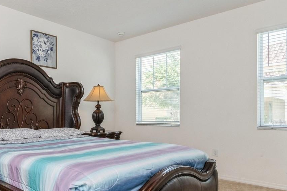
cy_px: 122
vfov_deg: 45.9
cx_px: 33
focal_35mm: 28
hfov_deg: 57.2
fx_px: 223
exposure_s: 1/60
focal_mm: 10
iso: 400
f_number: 9
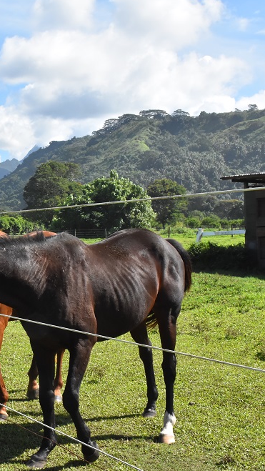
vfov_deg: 38.0
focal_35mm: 55
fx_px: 684
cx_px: -2
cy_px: 236
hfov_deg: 21.2
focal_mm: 23
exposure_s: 1/1000
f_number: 16
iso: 1600
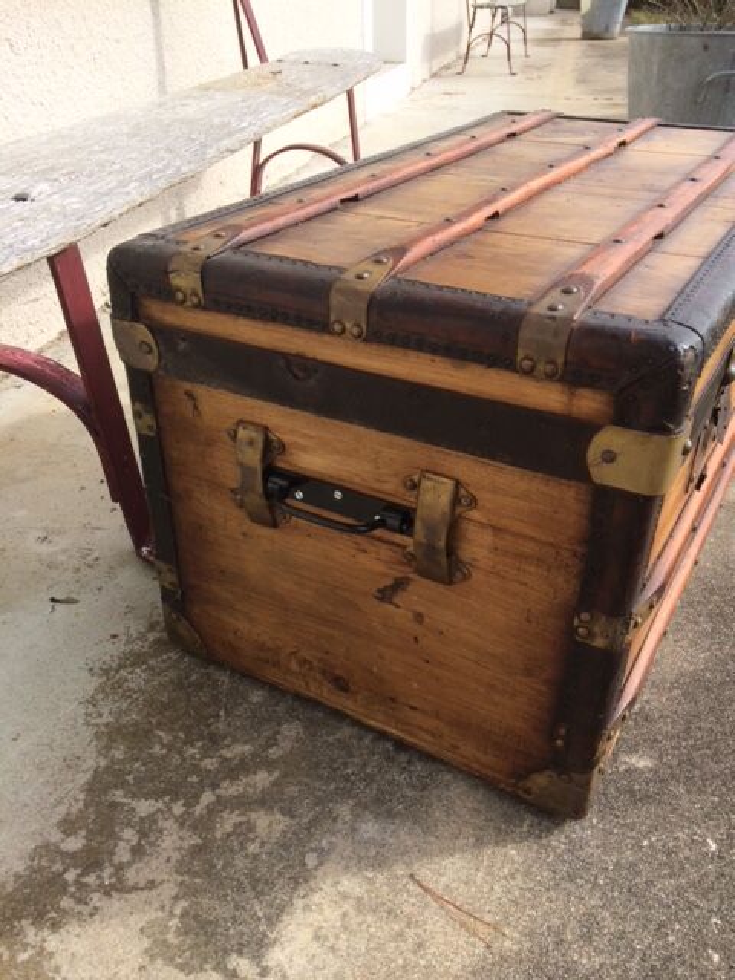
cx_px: 368
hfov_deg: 48.2
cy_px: 490
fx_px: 821
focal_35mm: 29
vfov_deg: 61.7
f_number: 2.2
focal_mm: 4.15
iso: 32
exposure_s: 1/1080
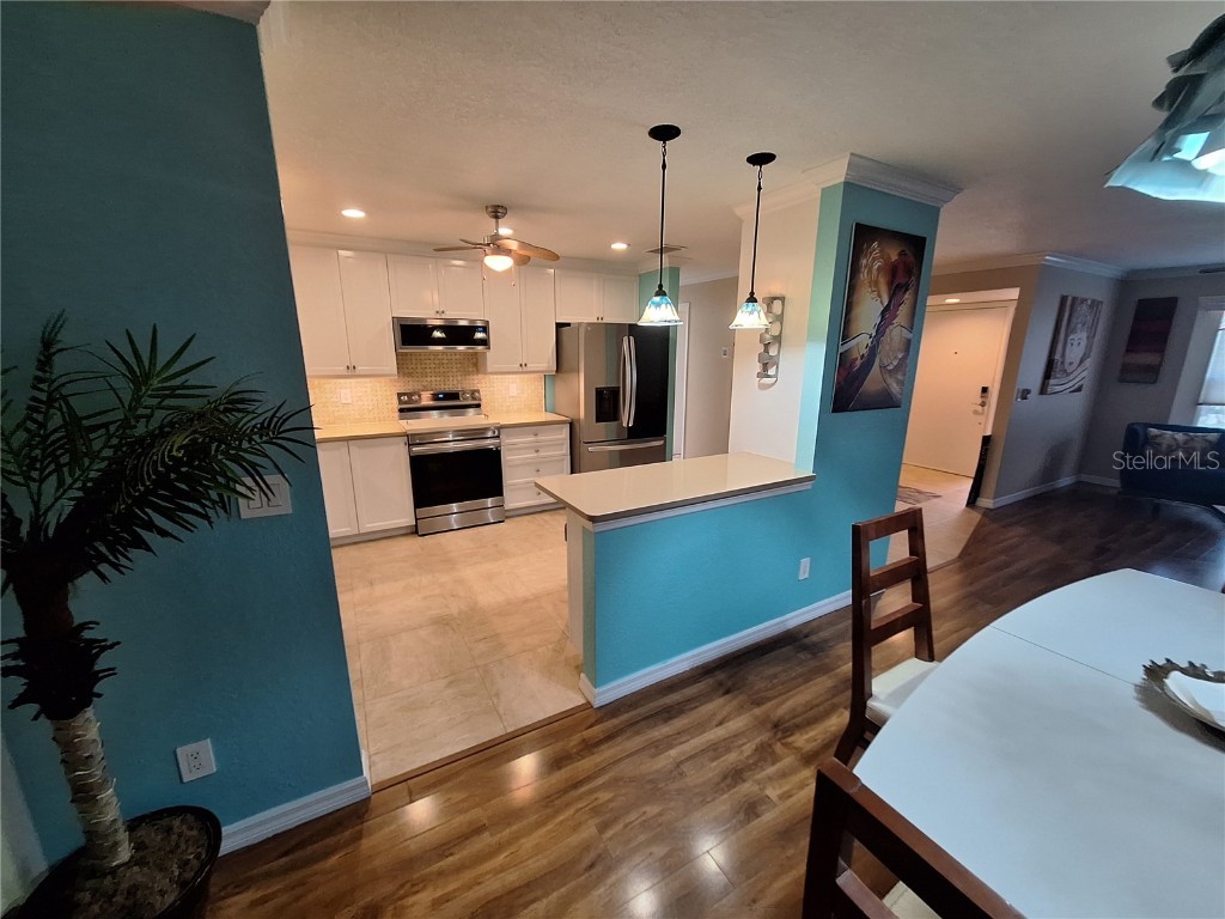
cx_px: 612
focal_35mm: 13
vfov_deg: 89.9
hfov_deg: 106.2
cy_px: 460
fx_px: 460
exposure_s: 1/40
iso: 160
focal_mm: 1.74
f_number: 2.2
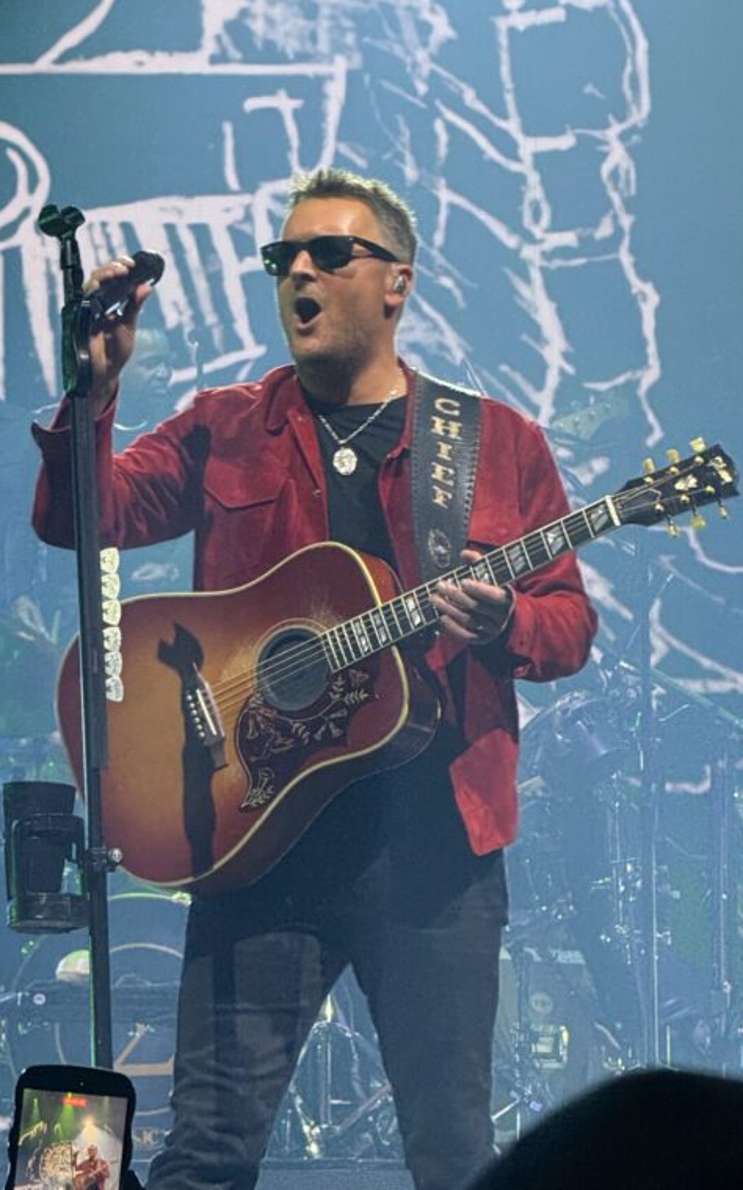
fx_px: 6159
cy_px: 648
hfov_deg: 6.9
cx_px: 213
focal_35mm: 190
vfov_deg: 11.0
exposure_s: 1/99
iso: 160
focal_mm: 15.66
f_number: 2.8
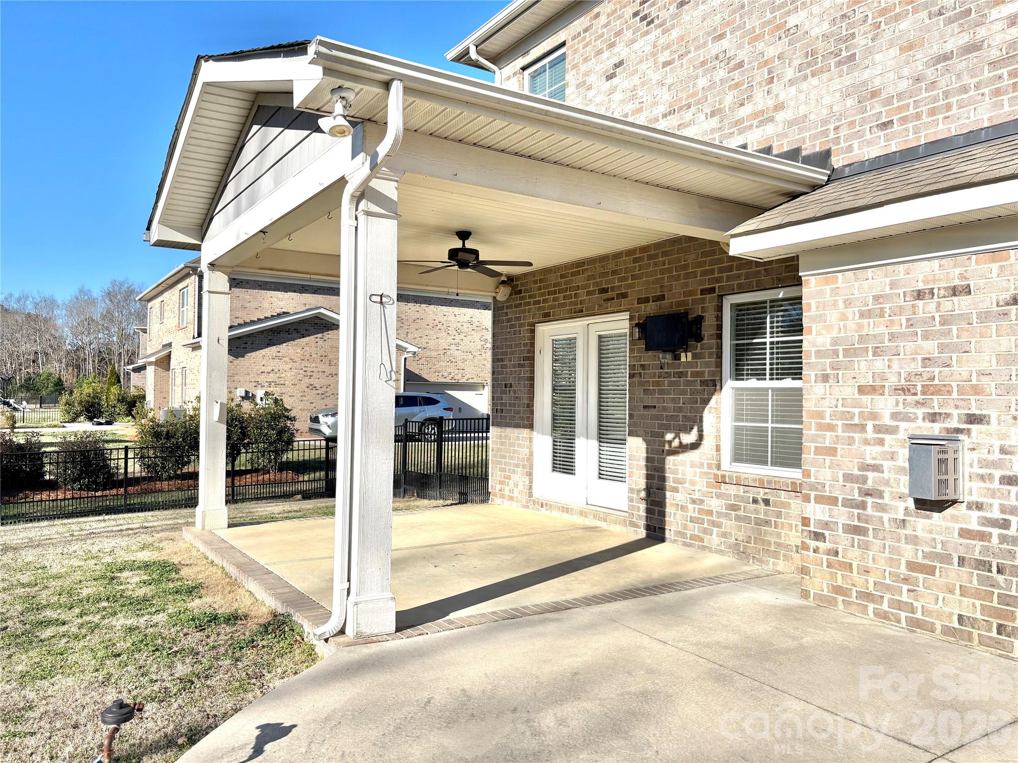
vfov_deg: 53.1
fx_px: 765
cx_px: 509
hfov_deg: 67.3
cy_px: 382
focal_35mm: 26
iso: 50
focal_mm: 5.96
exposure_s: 1/4065
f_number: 1.6
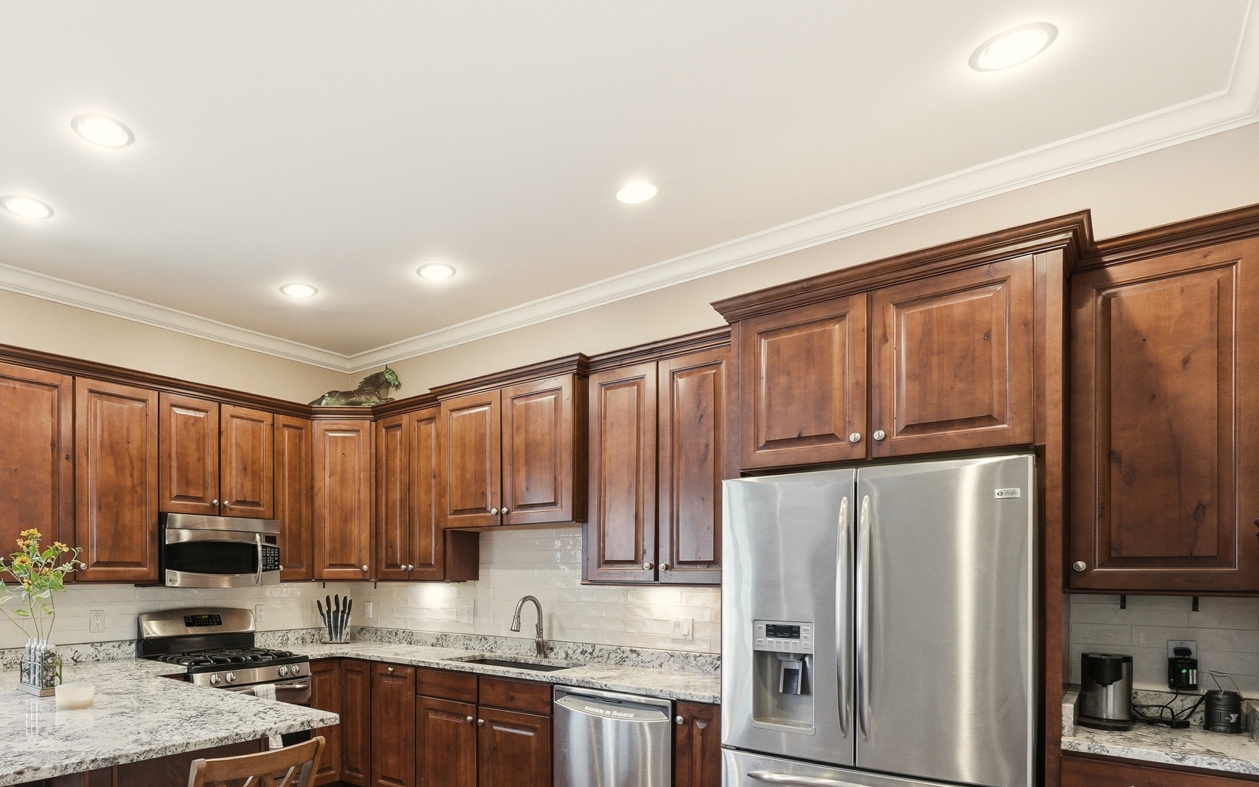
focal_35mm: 21
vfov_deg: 55.2
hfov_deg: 79.8
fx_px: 721
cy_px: 567
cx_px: 428
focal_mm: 10
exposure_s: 1/80
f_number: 9
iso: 400
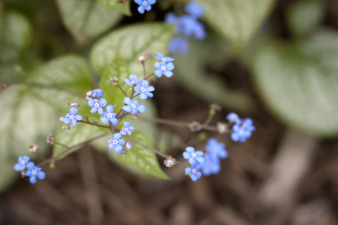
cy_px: 112
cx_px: 169
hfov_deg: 13.1
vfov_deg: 8.7
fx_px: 1477
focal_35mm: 158
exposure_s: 1/800
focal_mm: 105
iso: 400
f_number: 5.6
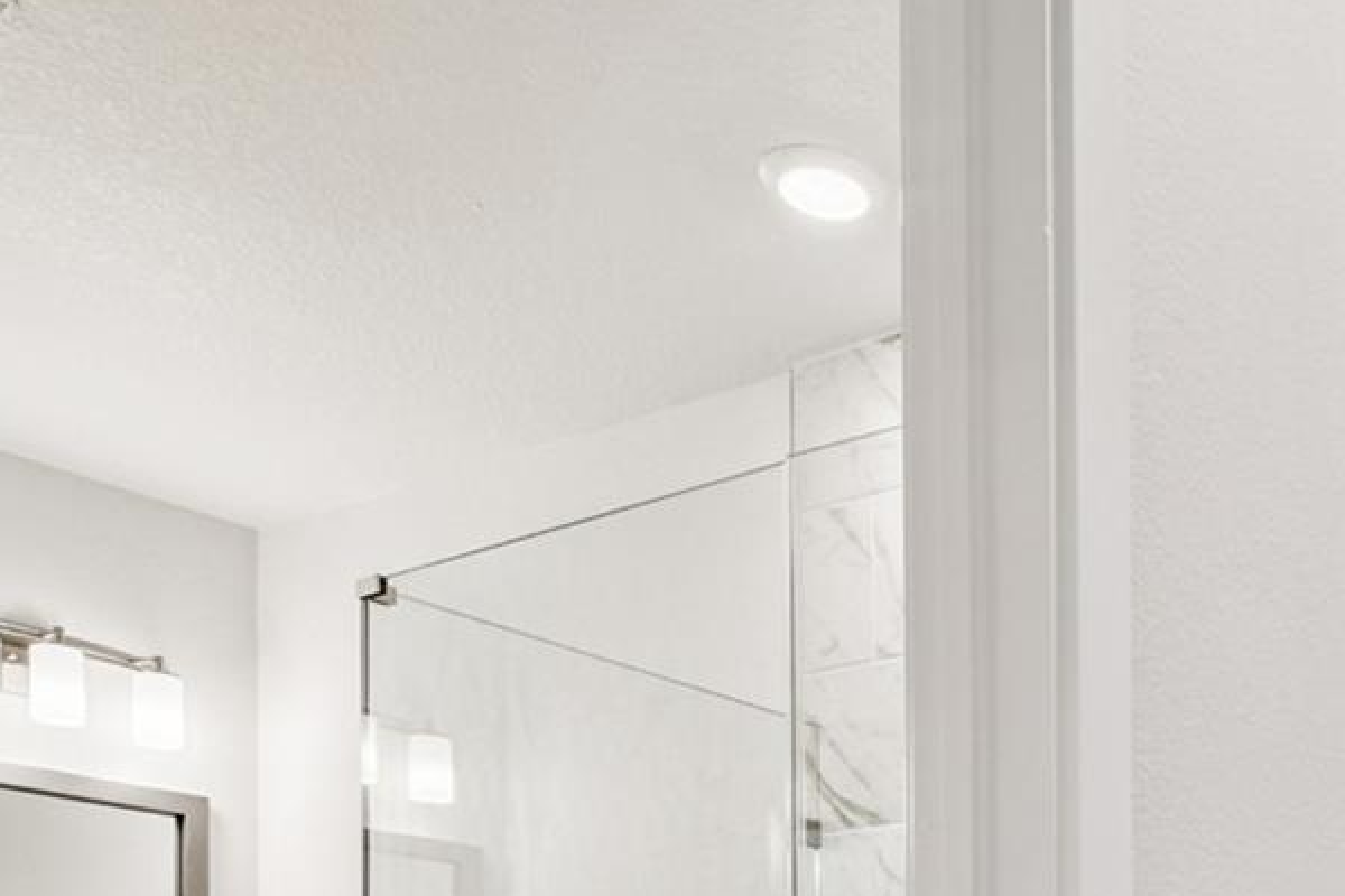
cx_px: 1417
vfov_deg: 27.7
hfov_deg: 40.7
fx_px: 1494
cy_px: 1169
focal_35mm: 40
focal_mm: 10
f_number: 7.1
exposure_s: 1/15
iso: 100
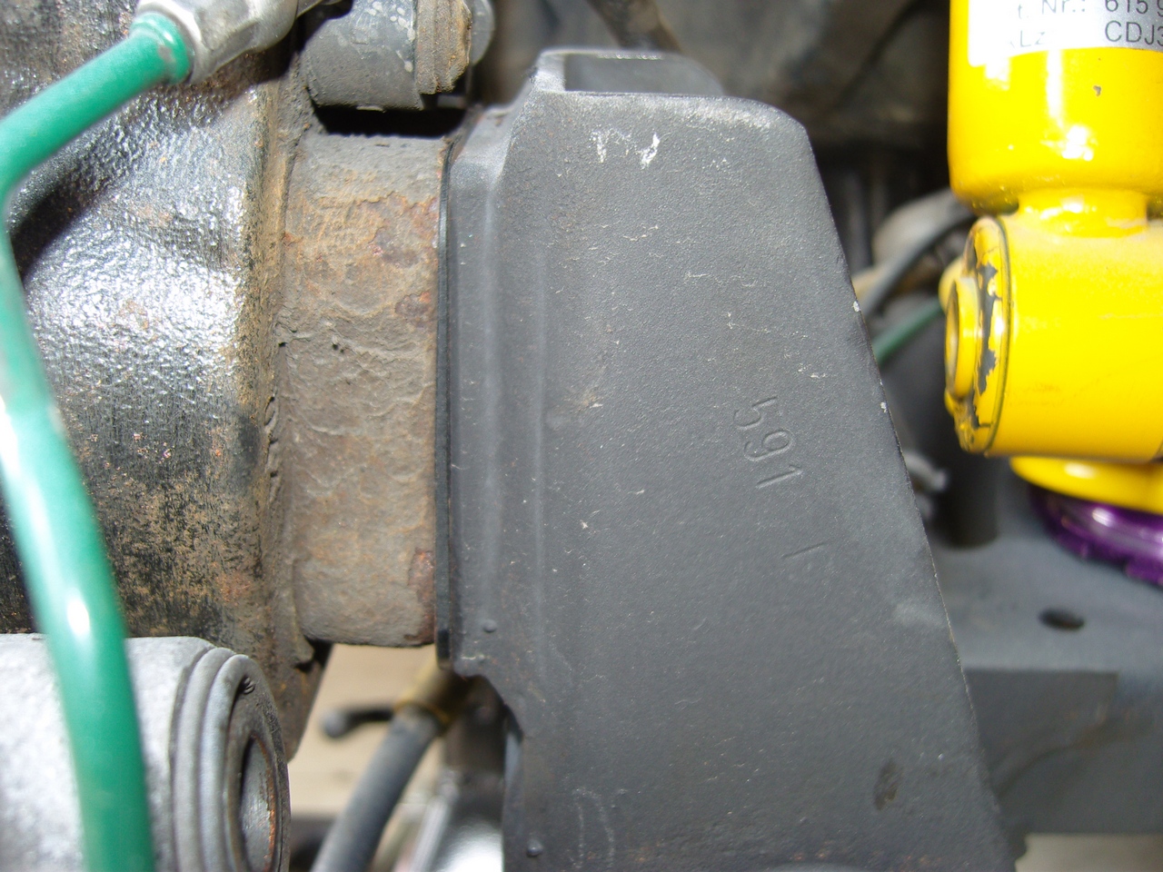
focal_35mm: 34
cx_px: 582
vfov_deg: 41.8
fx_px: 1142
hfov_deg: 54.0
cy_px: 436
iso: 100
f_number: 2.8
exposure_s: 1/40
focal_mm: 7.3
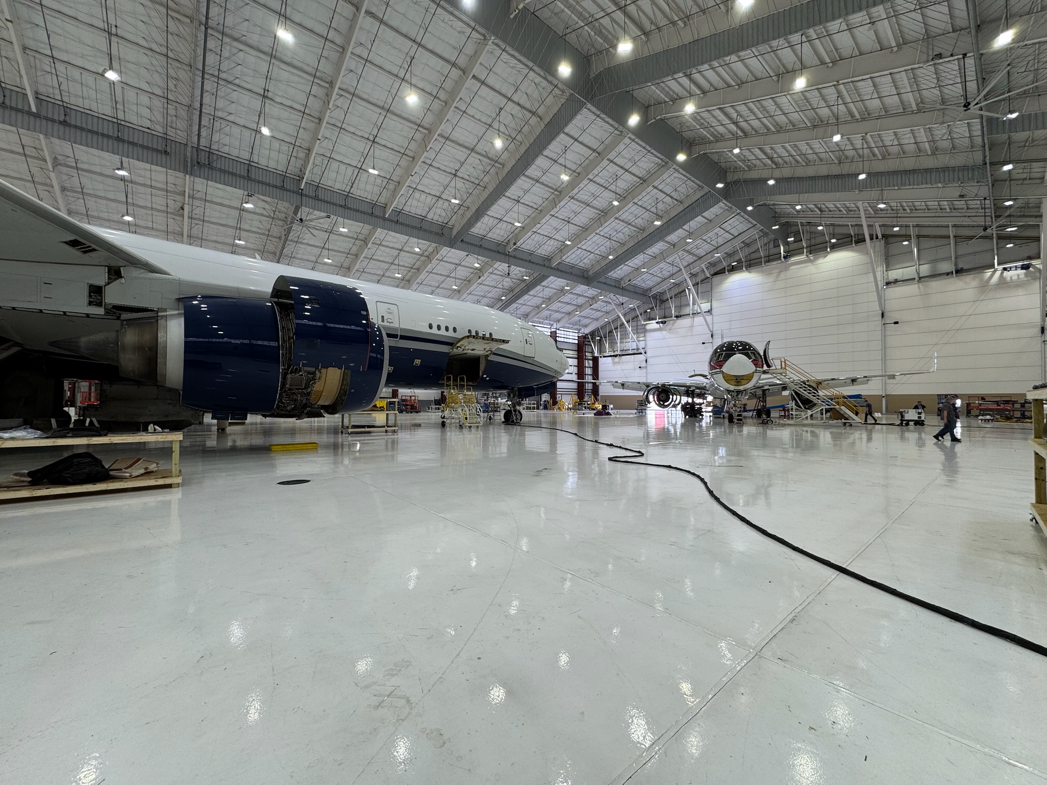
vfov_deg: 85.7
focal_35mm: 14
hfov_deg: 102.1
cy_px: 392
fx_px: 423
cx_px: 524
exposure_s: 1/99
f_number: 2.2
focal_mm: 2.22
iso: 50
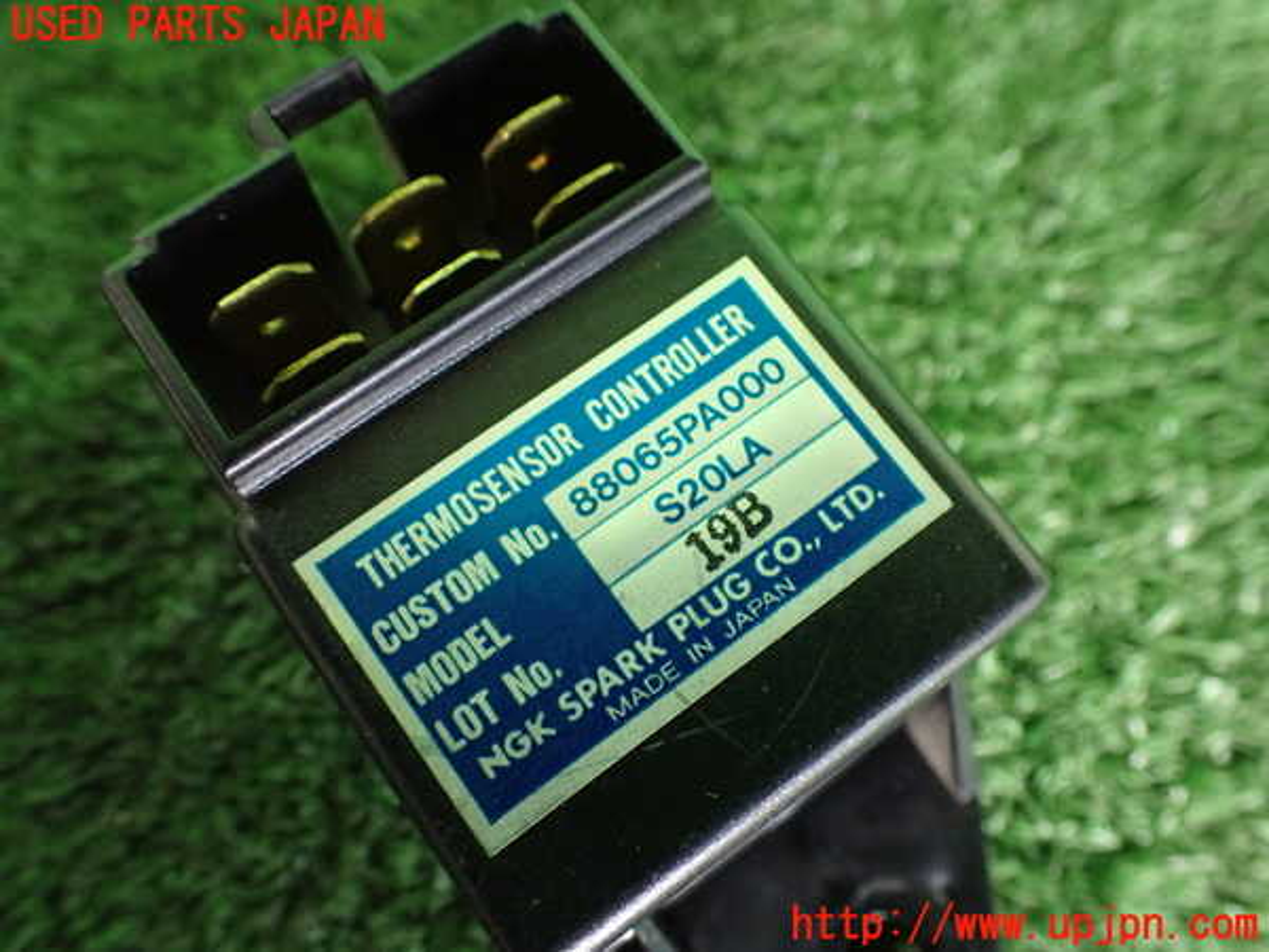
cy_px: 476
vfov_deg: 46.8
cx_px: 634
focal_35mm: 30
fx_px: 1100
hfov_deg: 60.0
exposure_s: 1/50
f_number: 2.3
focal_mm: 5.4
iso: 800
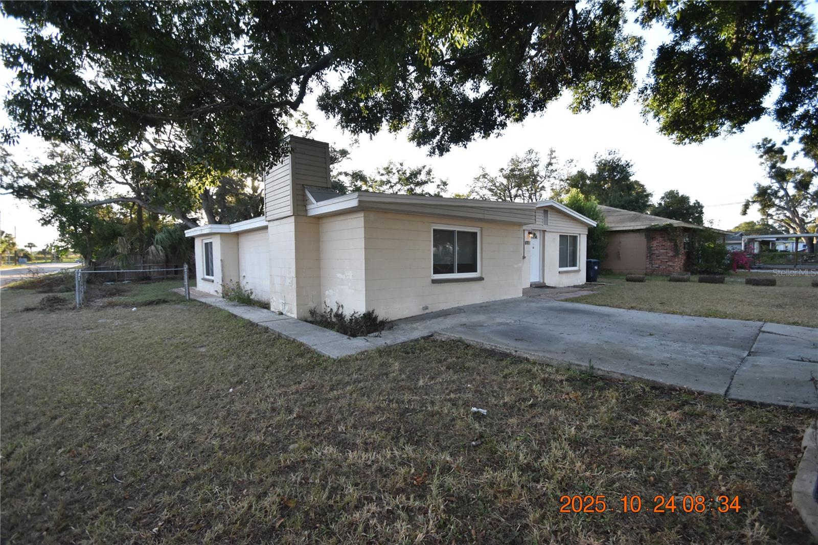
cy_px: 272
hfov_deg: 100.4
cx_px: 409
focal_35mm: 15
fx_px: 341
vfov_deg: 77.3
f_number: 3.5
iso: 800
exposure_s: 1/1500
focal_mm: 10
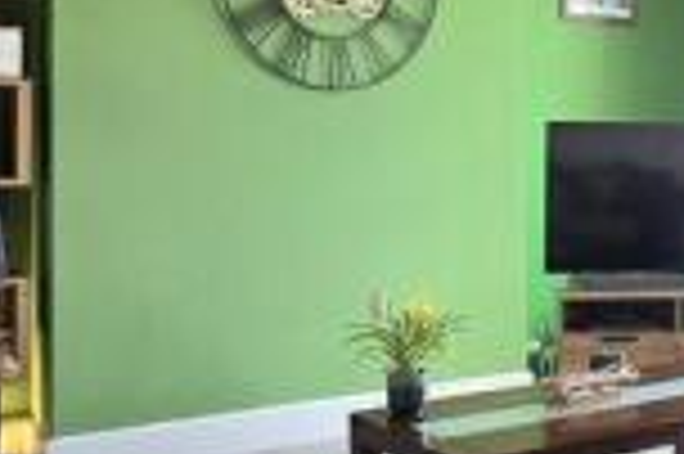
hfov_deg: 35.9
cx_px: 619
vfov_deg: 25.7
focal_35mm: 52
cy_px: 137
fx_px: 987
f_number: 2.2
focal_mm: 2.2
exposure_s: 1/50.3
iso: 100
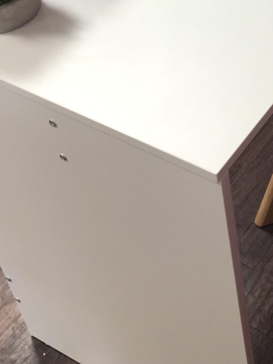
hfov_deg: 17.1
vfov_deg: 22.4
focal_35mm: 82
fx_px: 863
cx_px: 341
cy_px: -41
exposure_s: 1/30
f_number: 2.2
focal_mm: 4.15
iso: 40
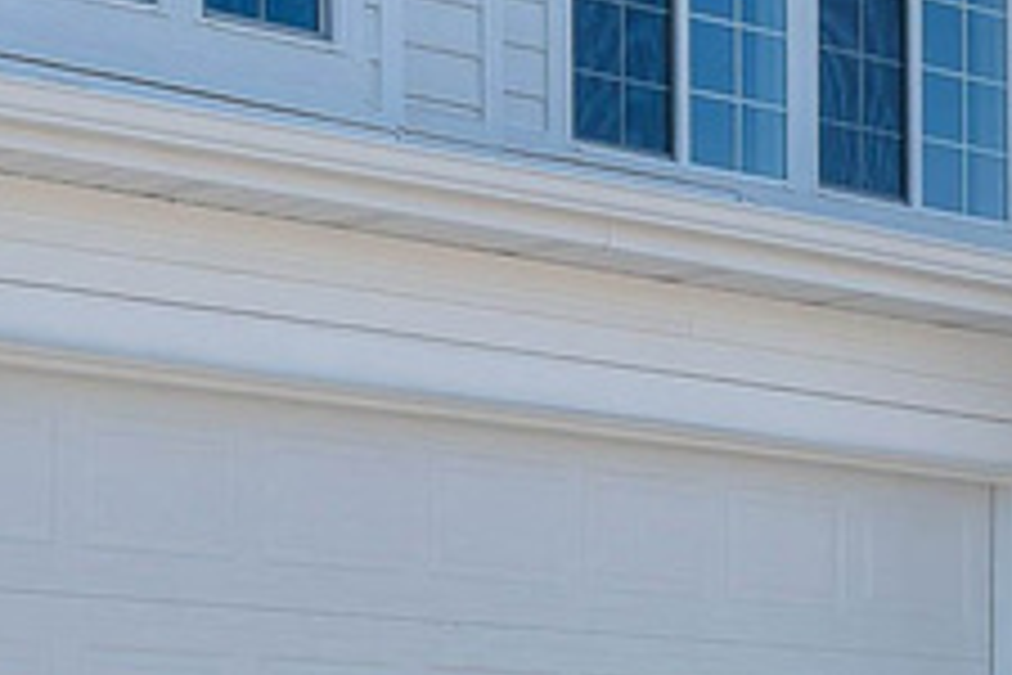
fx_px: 3064
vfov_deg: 12.6
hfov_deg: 18.7
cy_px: 333
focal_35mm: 109
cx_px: 351
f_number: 8
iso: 320
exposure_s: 1/125
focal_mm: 24
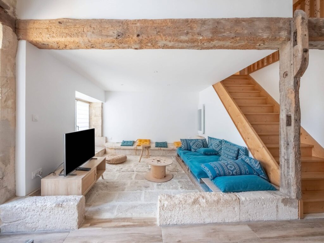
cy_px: 122
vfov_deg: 85.7
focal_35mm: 14
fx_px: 131
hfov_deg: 102.1
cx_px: 162
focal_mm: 7
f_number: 6.3
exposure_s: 1/320
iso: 800
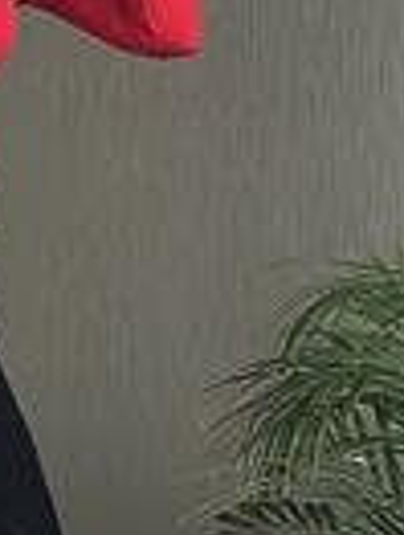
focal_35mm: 185
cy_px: 376
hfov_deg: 8.0
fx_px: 2865
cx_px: -98
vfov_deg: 10.6
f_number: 1.78
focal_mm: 6.86
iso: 800
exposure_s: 1/30
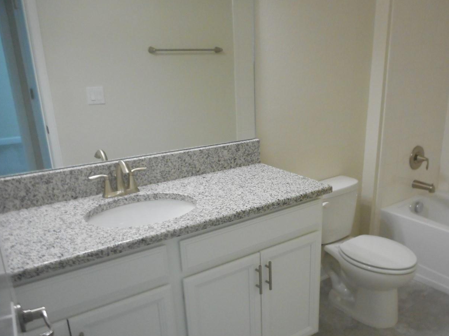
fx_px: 428
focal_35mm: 33
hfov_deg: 54.6
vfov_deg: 42.6
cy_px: 214
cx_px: 286
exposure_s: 1/30
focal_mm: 4.5
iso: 400
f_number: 3.7
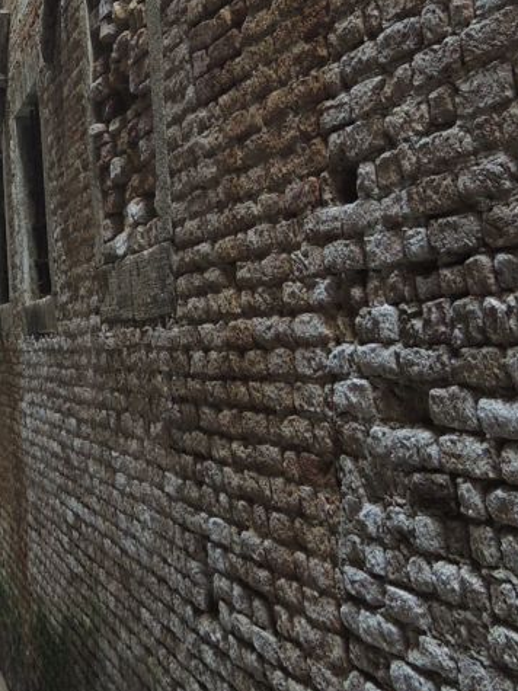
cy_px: 30
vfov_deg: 26.9
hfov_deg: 20.2
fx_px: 1377
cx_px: -71
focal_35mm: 69
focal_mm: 4.3
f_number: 2.8
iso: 110
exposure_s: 1/30
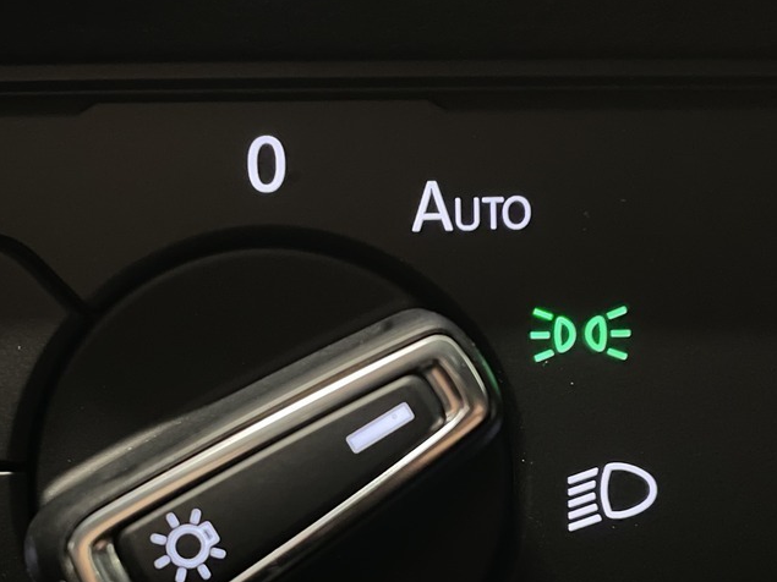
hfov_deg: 32.6
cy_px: 448
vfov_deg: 24.5
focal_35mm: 59
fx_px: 1324
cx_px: 330
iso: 1000
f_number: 1.6
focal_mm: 4.2
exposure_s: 1/25
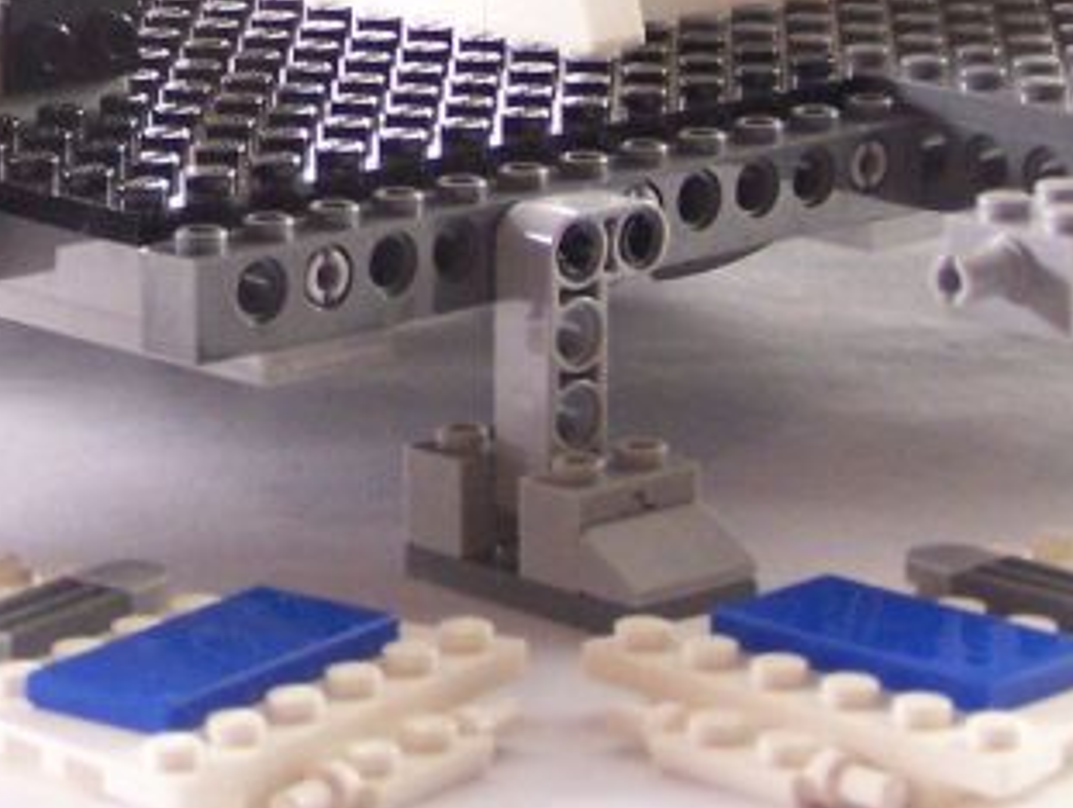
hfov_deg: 10.2
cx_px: 386
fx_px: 6020
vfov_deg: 7.6
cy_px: -131
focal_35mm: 194
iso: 200
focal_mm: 9.8
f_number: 3.1
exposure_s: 1/20
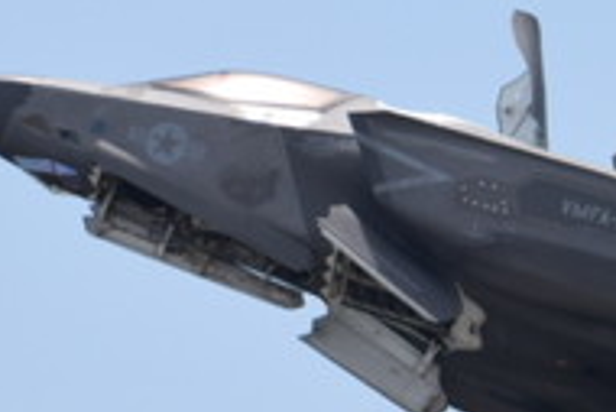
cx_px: 645
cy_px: 352
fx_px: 47587
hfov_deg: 0.7
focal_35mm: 2779
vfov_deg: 0.5
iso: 400
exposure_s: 1/2000
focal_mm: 550
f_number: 8
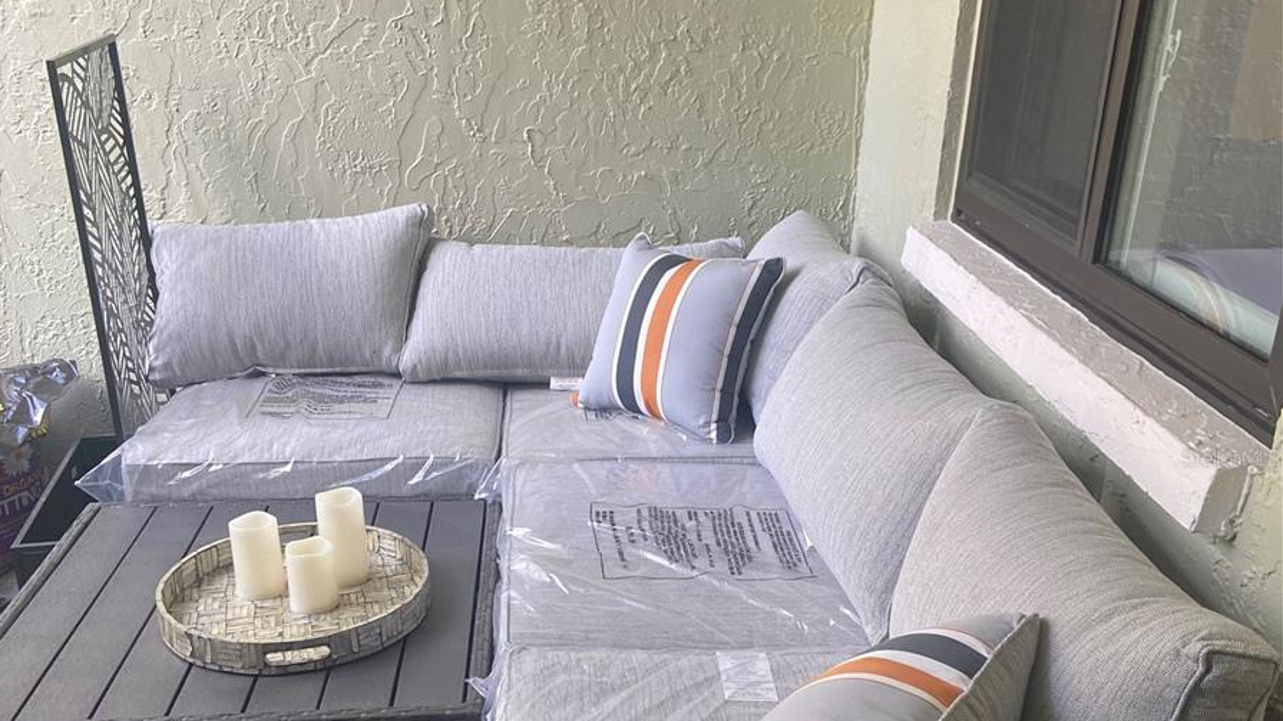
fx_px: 1292
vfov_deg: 31.0
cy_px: 457
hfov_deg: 52.8
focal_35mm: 38
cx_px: 639
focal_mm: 4.25
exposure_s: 1/121
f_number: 1.8
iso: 80
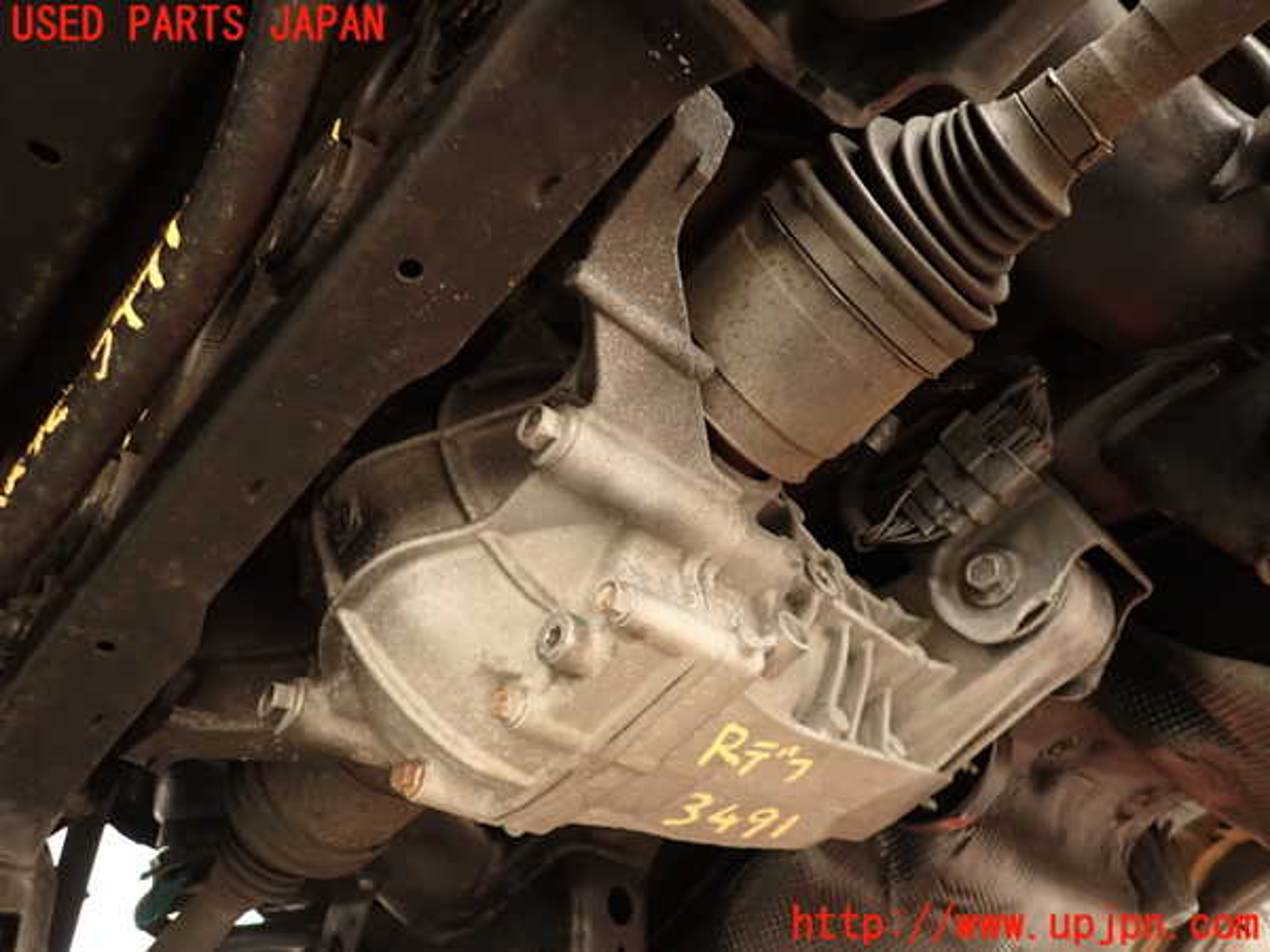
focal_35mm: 25
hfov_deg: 69.4
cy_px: 476
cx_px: 635
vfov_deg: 54.9
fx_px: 917
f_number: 2
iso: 200
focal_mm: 4.5
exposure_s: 1/30
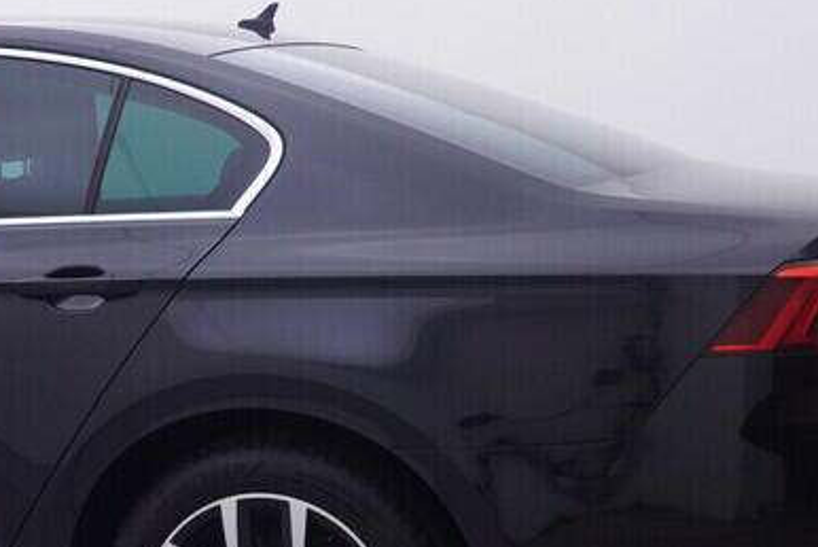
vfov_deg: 16.3
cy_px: 360
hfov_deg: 22.7
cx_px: -95
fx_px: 1907
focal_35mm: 84
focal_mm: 15
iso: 200
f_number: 5
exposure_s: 1/80
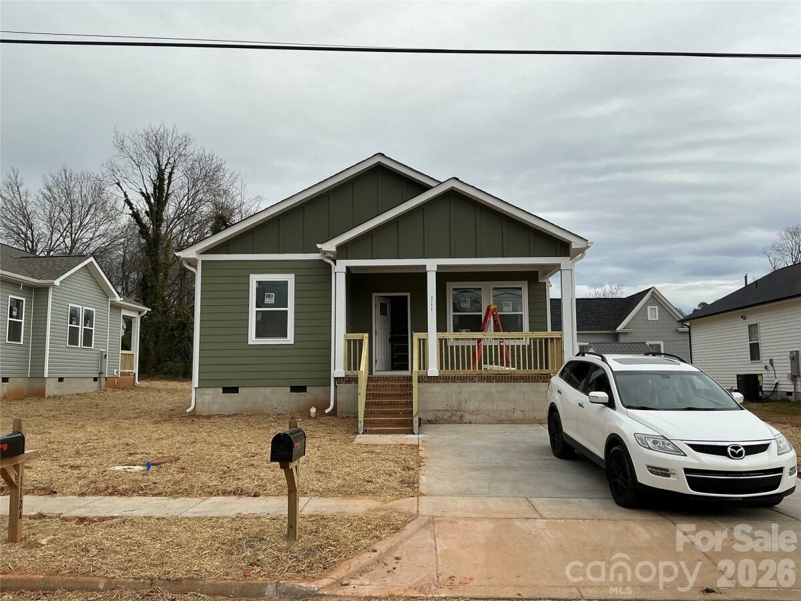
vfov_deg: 49.7
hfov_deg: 63.4
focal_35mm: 28
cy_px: 300
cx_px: 400
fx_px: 648
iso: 25
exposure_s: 1/898
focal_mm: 3
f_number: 1.8
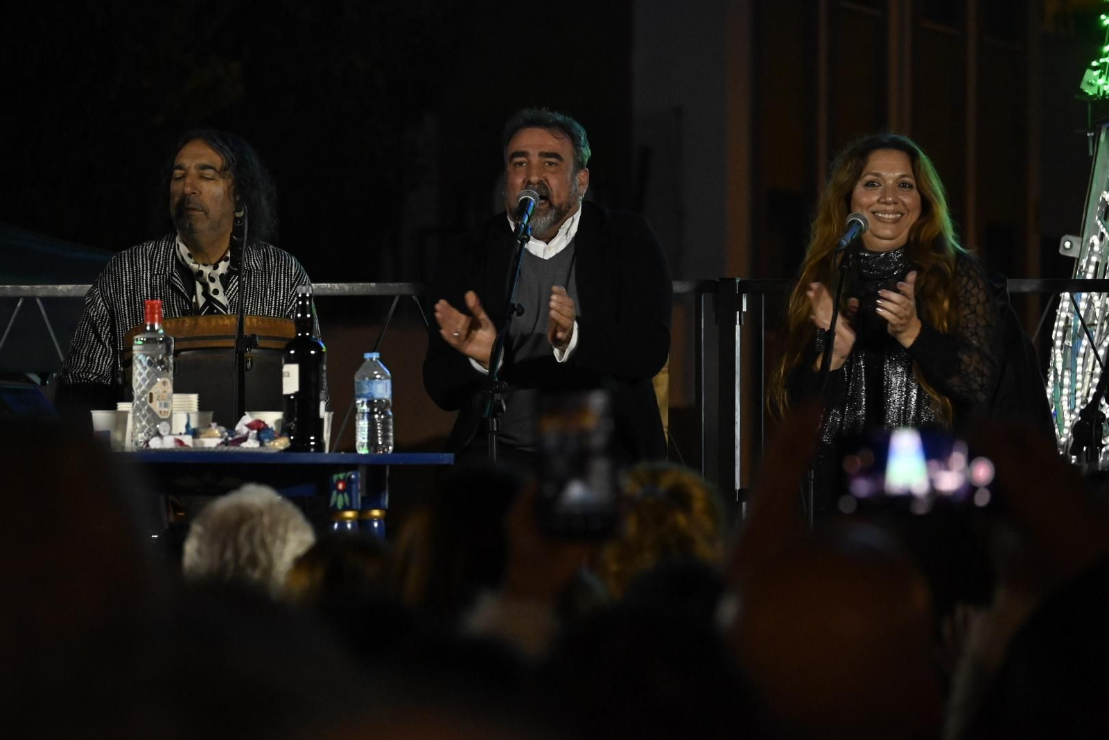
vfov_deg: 6.5
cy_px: 370
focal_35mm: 210
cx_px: 554
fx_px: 6469
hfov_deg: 9.8
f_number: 5.3
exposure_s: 1/200
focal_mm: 140
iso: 5000
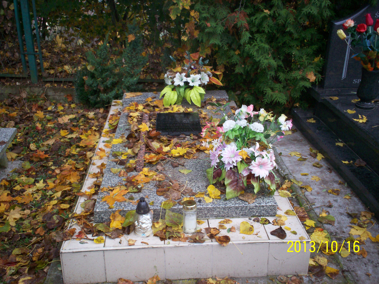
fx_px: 394
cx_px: 190
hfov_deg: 51.4
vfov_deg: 39.7
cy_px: 142
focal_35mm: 36
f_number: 4.5
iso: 140
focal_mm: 6
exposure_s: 1/60
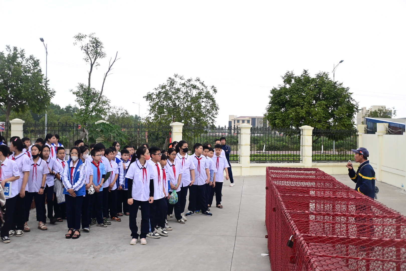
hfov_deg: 53.1
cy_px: 136
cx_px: 203
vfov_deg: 36.9
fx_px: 406
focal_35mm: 36
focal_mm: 24
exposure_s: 1/200
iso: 200
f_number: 3.8
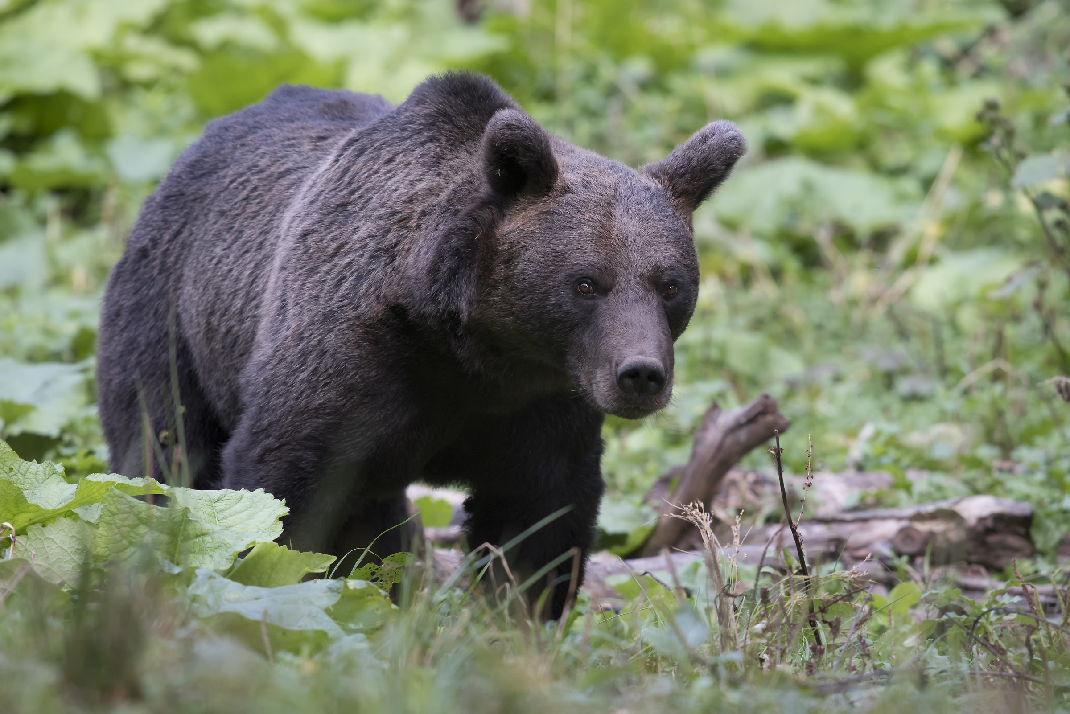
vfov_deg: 2.8
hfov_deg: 4.1
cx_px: 535
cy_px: 357
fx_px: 14866
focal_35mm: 500
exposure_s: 1/400
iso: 1600
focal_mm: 500
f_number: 5.6
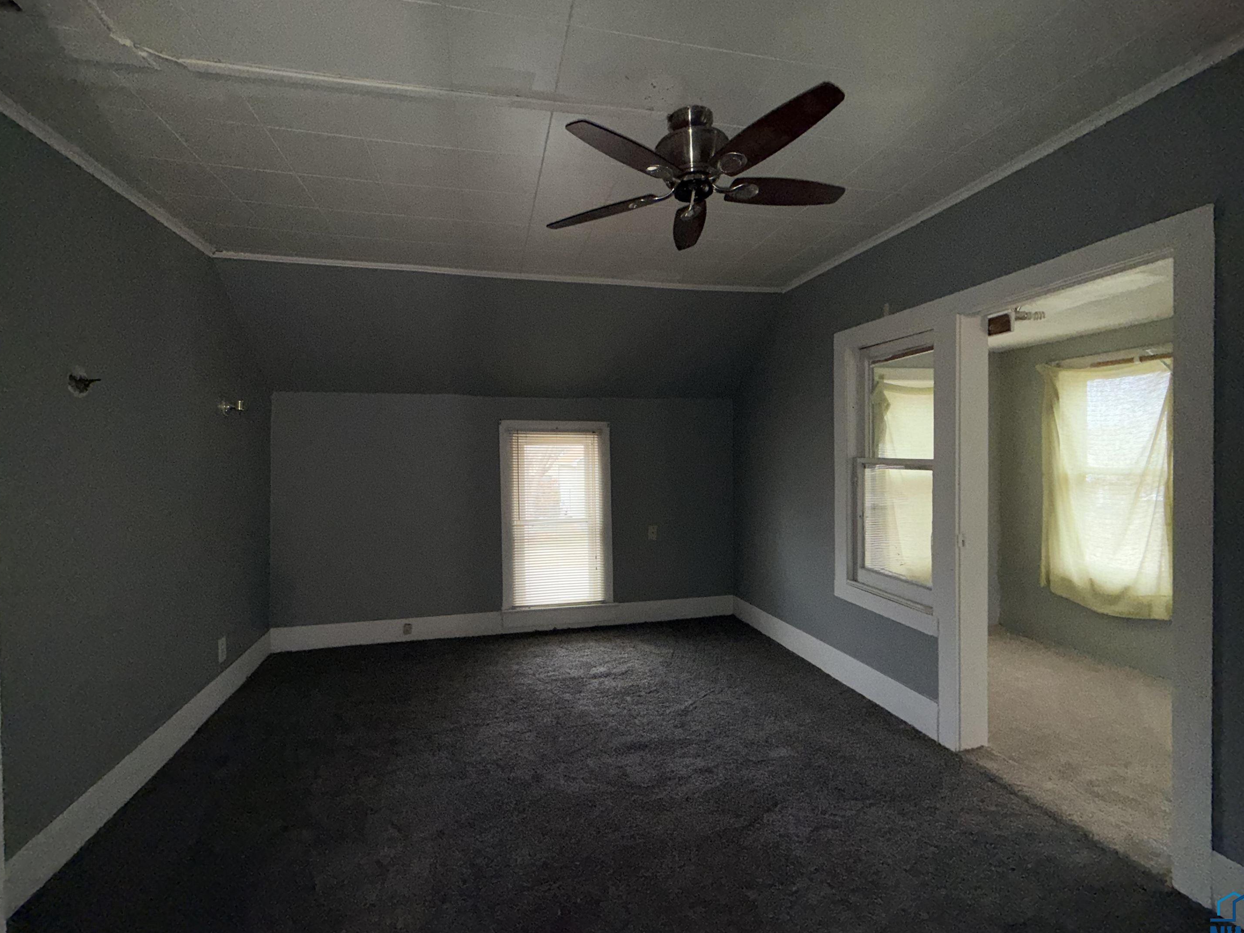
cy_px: 457
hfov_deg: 98.2
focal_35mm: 15
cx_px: 612
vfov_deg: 81.7
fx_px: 539
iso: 80
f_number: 2.2
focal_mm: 2.22
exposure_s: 1/77
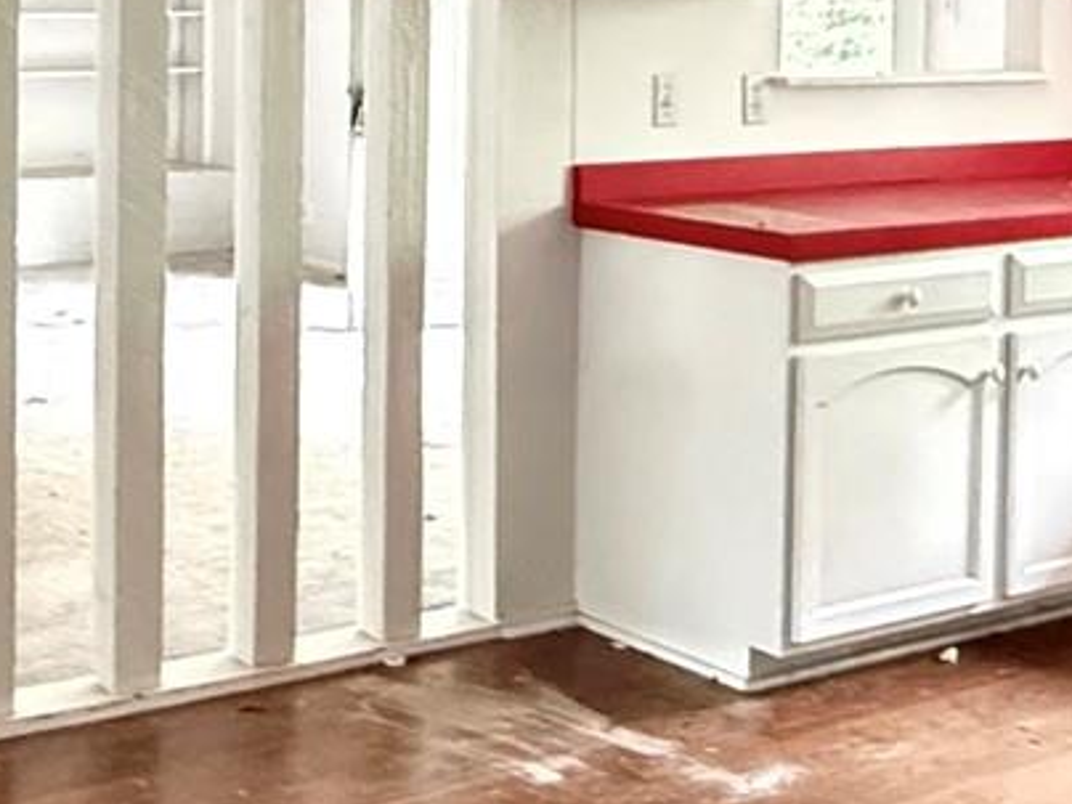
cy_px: 50
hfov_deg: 27.3
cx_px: 366
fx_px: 2199
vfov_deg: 20.2
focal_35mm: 71
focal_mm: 2.22
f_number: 2.2
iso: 1250
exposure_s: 1/60
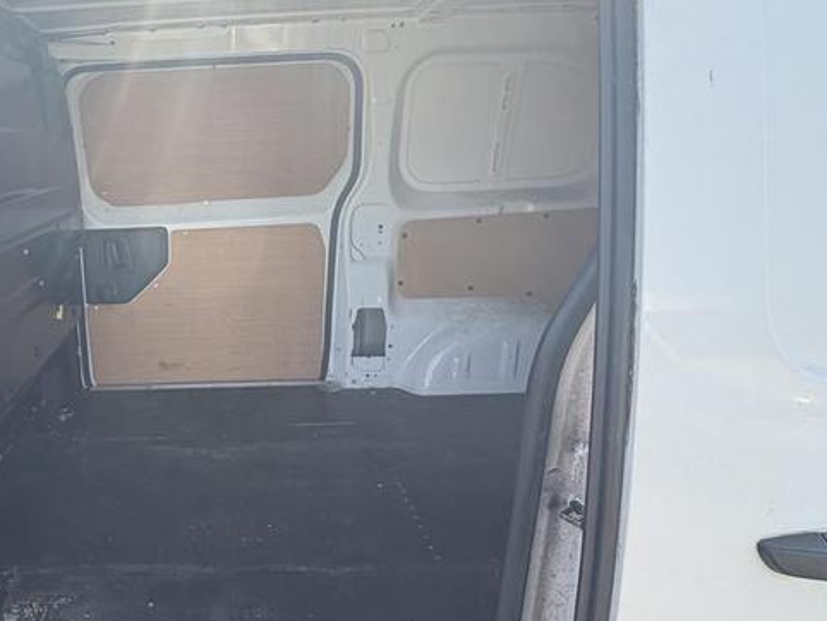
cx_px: 185
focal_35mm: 26
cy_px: 317
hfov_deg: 62.5
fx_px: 621
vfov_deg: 53.1
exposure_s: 1/130
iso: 80
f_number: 2.2
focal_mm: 2.22
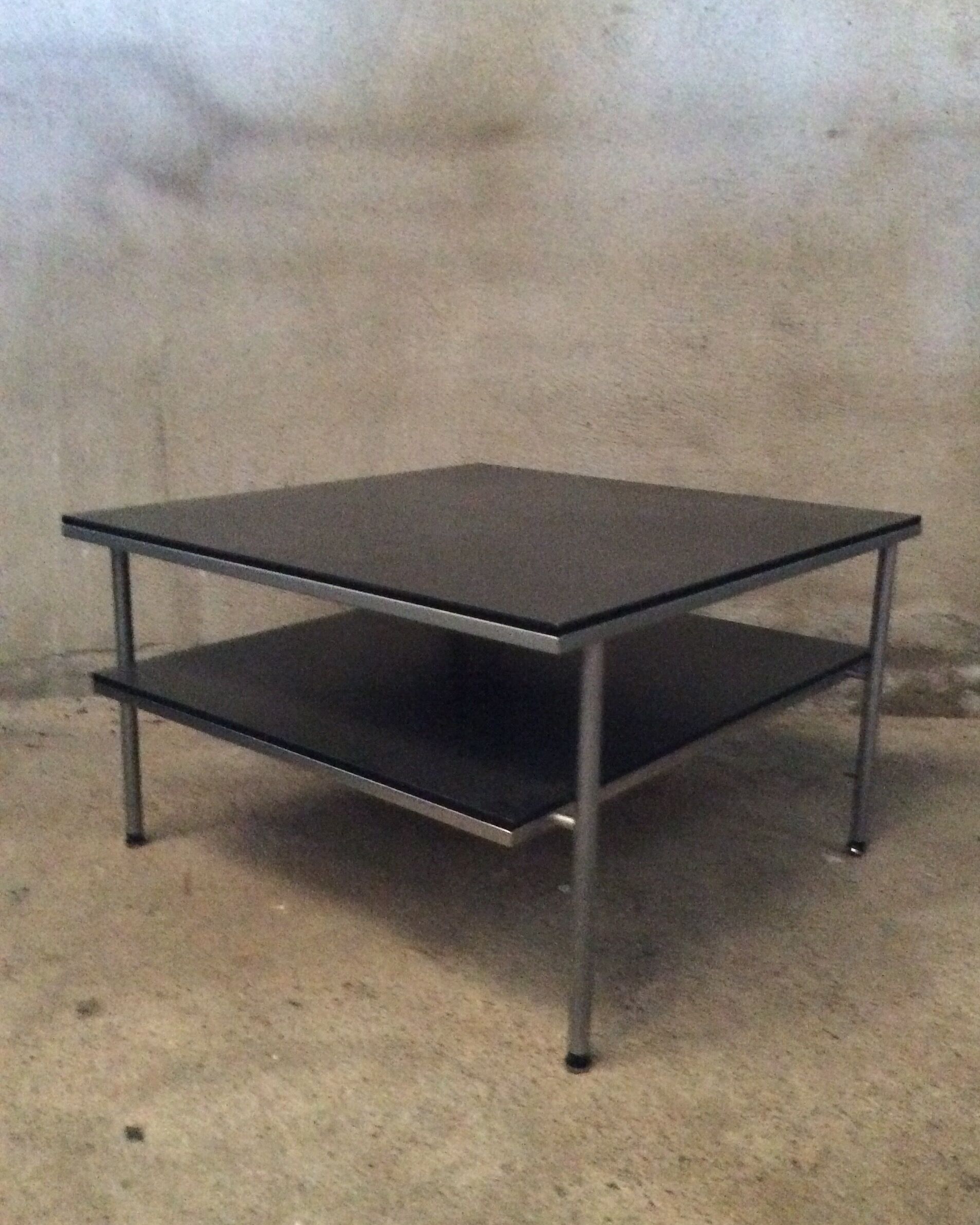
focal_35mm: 34
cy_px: 592
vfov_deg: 52.8
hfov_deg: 43.3
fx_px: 1233
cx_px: 498
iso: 800
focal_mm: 3.3
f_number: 2.4
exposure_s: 1/17
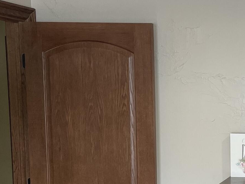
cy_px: 174
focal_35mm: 88
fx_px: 623
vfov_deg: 16.5
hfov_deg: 20.0
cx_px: 337
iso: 80
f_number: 1.6
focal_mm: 4.2
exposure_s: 1/60
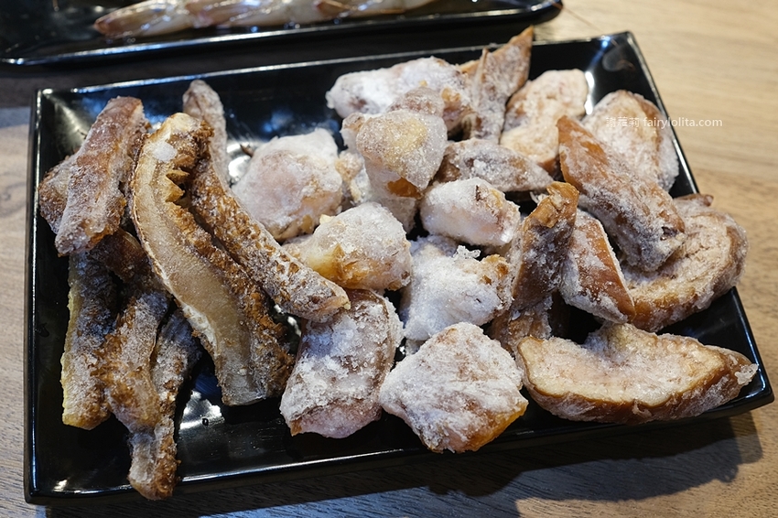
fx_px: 756
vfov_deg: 37.8
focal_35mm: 35
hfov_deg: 54.5
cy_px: 259
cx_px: 389
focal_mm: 23
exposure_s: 1/38
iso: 640
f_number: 5
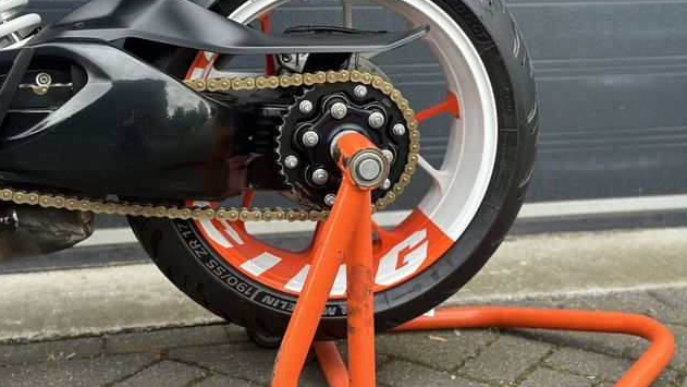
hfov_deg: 39.2
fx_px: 966
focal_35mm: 53
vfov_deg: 22.6
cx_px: 343
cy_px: 144
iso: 80
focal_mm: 6.86
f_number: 1.78
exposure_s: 1/344
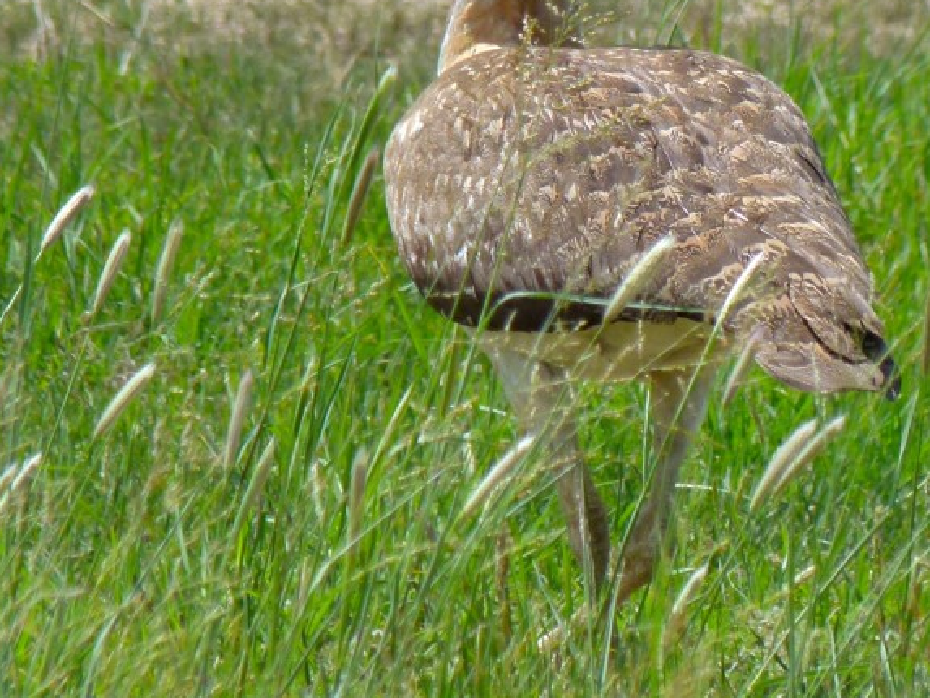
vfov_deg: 1.1
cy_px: 21
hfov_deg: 1.5
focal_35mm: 1309
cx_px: 583
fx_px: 35175
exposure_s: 1/800
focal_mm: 93.8
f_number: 4.7
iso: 100
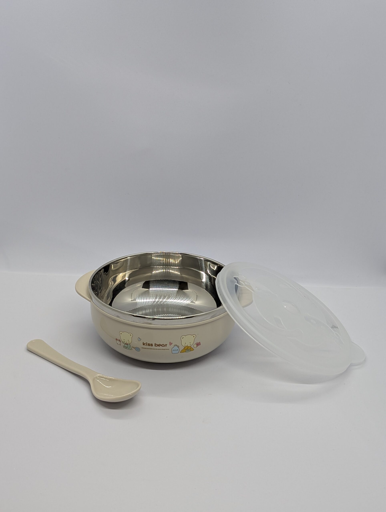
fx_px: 727
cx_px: 193
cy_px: 256
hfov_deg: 29.8
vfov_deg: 38.9
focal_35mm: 49
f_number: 1.68
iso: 26
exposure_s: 1/52.3
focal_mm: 6.9
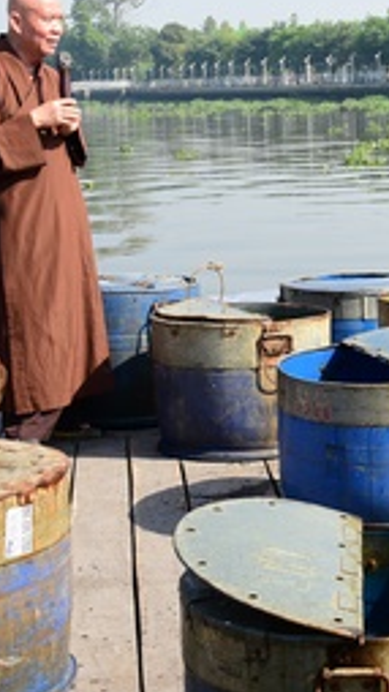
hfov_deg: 14.0
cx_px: 520
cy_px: 202
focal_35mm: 83
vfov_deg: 25.4
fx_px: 1521
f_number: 11
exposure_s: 1/100
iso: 200
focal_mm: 31
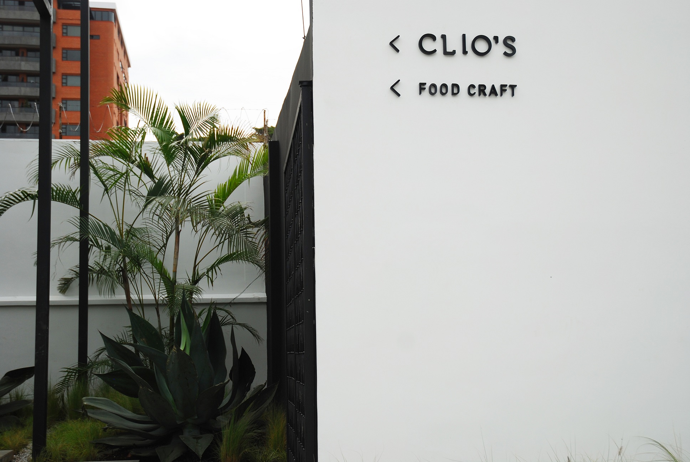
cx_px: 345
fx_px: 979
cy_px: 231
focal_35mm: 51
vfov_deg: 26.6
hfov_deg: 38.8
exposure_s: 1/500
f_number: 4.5
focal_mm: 34
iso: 100
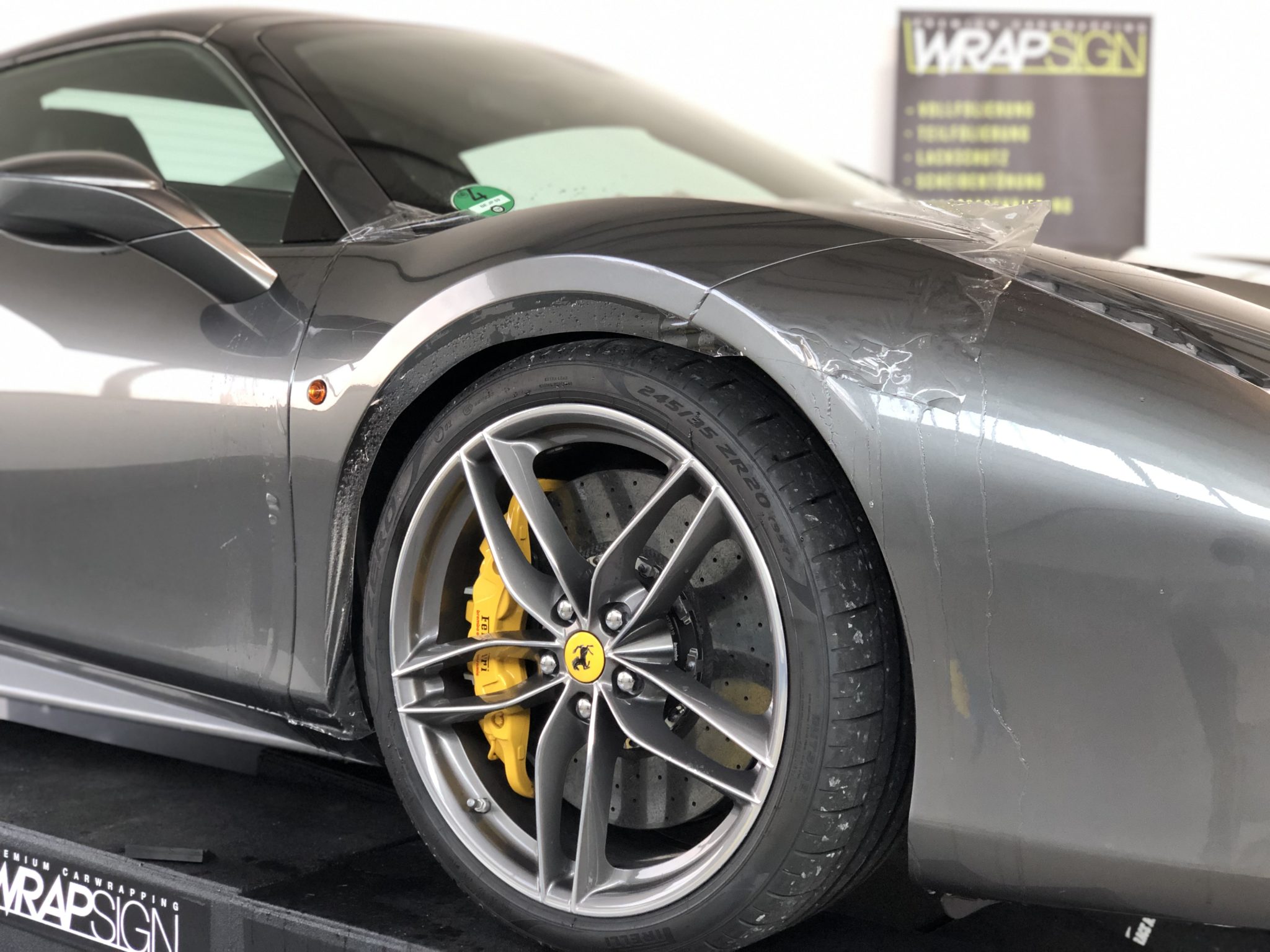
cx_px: 635
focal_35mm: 52
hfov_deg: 36.8
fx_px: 1908
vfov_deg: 28.0
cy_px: 476
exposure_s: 1/60
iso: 80
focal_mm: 6
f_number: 2.4
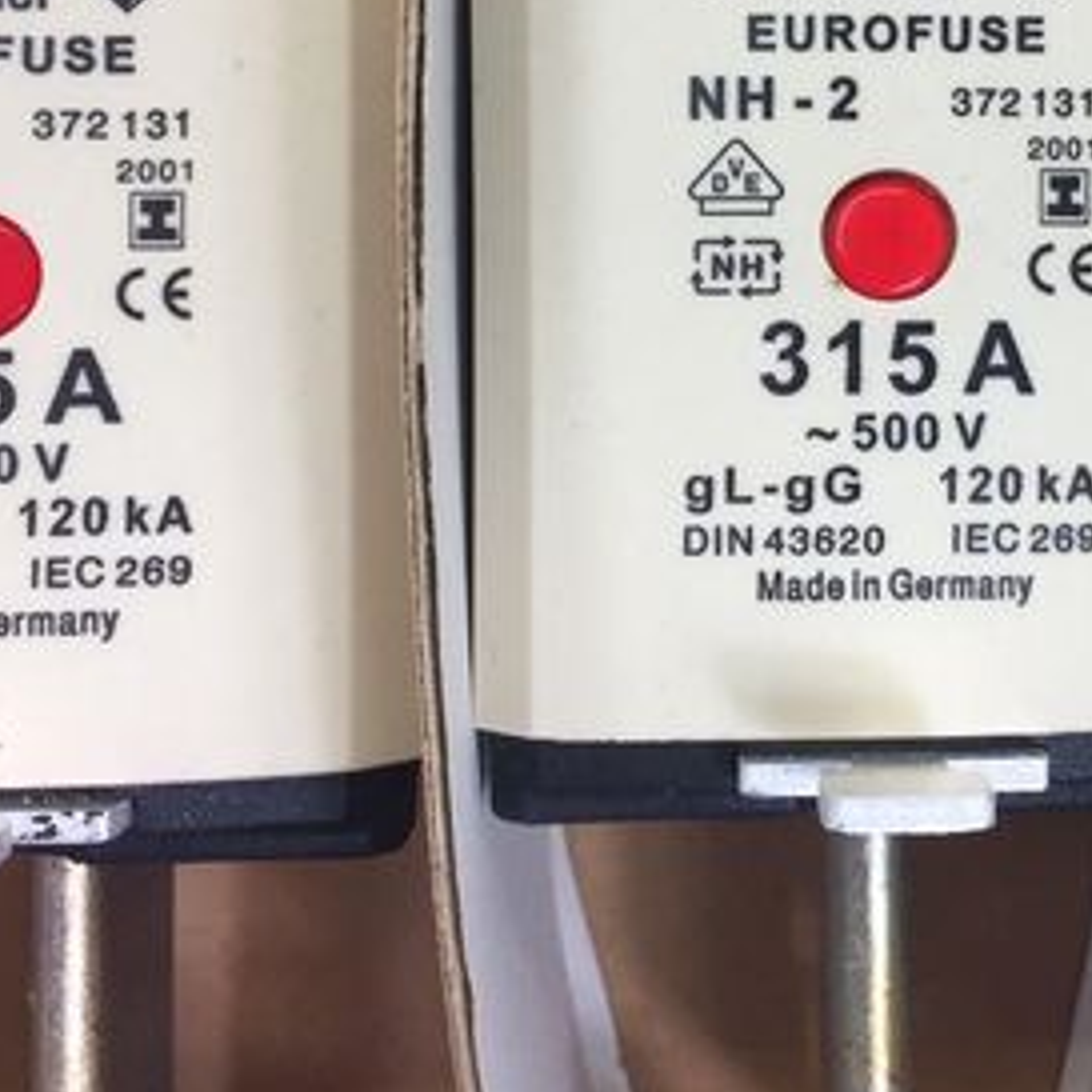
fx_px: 2141
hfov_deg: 28.1
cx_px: 852
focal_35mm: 60
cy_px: 236
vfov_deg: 28.1
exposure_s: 1/50
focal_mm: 4.15
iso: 40
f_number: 2.2
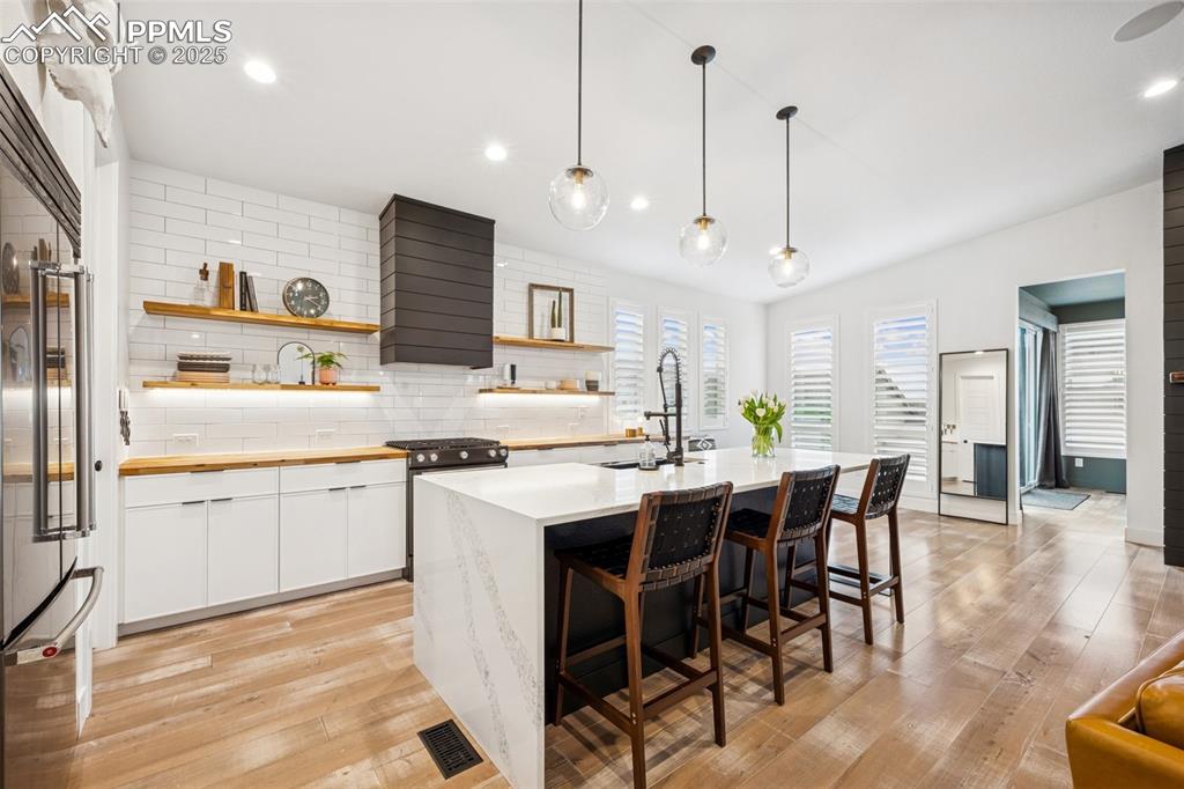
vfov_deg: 77.3
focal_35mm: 15
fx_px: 493
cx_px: 592
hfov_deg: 100.4
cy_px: 394
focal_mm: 15
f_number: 11
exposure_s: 1/1.25
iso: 100
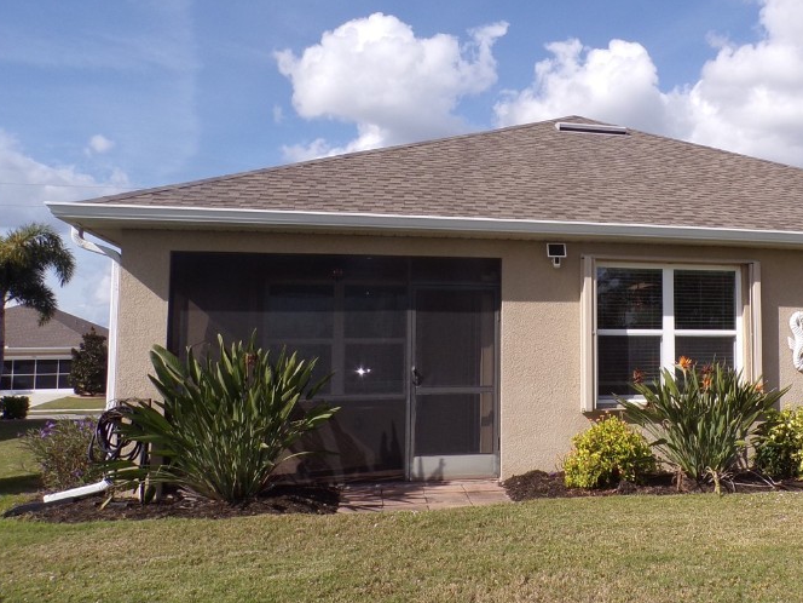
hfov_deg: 48.2
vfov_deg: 38.6
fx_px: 858
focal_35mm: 37
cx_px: 606
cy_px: 278
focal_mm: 4.3
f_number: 5.8
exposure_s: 1/400
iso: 80
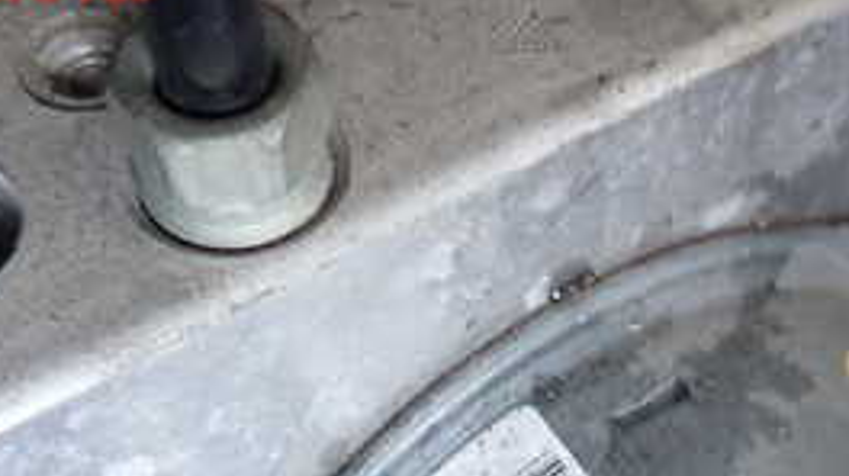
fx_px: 1395
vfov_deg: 17.8
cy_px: 663
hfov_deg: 33.7
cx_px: 531
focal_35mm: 62
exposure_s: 1/60
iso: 200
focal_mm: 4.5
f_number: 2
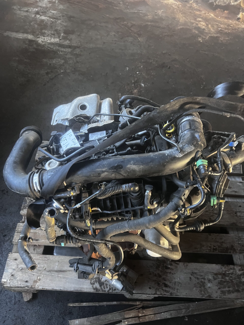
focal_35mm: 26
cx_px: 122
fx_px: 244
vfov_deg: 67.3
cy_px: 162
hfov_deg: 53.1
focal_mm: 5.7
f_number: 1.5
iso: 500
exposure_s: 1/55
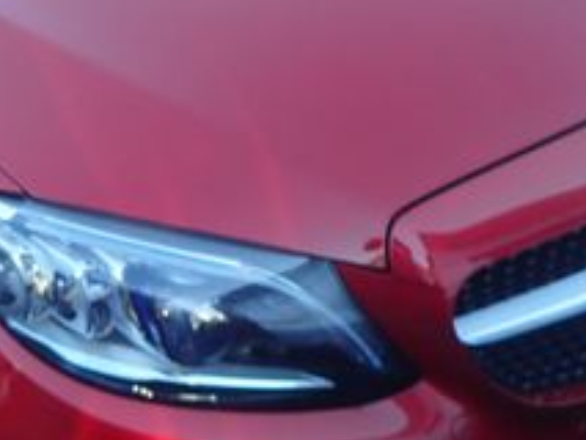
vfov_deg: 19.5
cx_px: 105
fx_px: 1270
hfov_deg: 25.5
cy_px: 88
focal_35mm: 75
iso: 100
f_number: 2.8
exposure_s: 1/80
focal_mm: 4.5
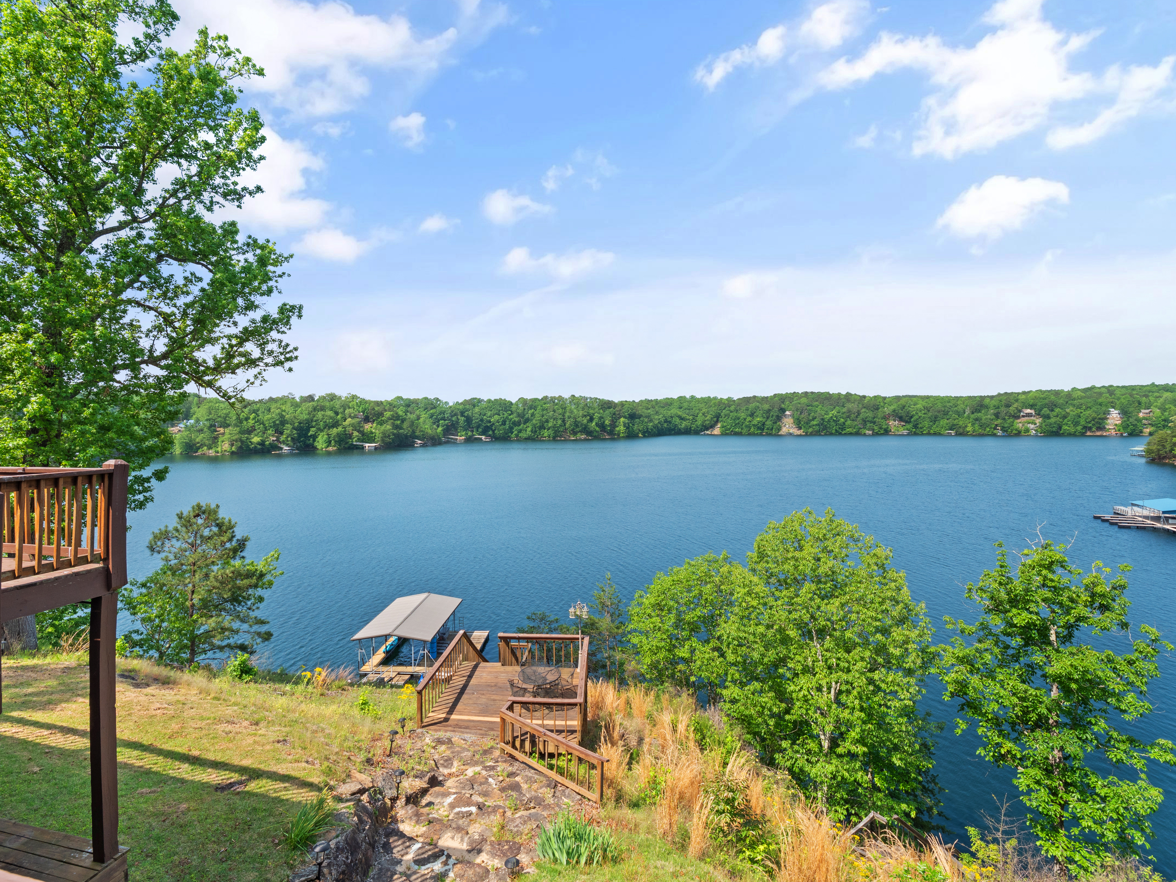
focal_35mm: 16
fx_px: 544
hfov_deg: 94.5
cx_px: 588
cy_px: 441
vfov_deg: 78.1
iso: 200
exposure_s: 1/200
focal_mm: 8
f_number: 5.6
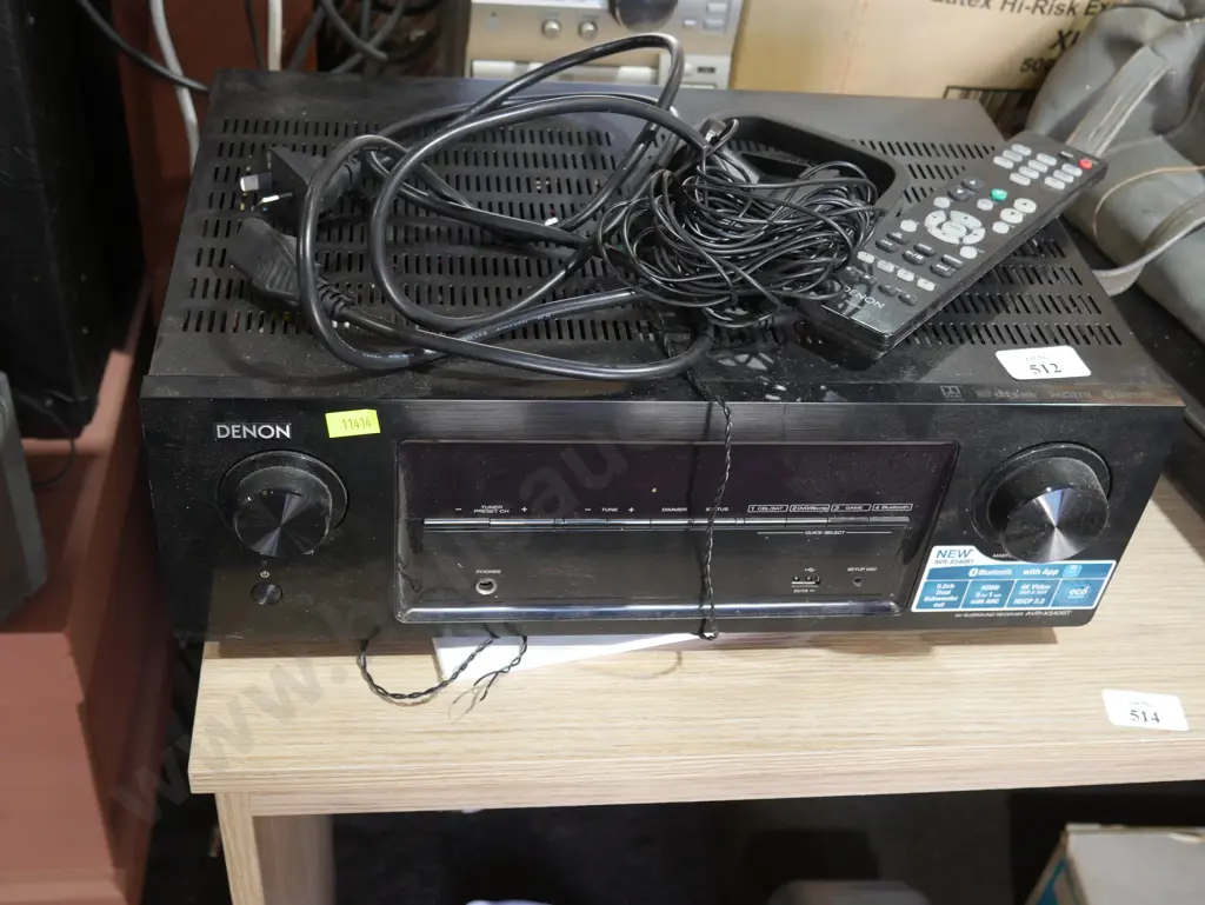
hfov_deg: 46.8
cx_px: 602
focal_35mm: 40
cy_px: 452
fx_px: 1393
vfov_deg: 36.0
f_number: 4.5
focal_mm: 20
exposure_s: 1/60
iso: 500
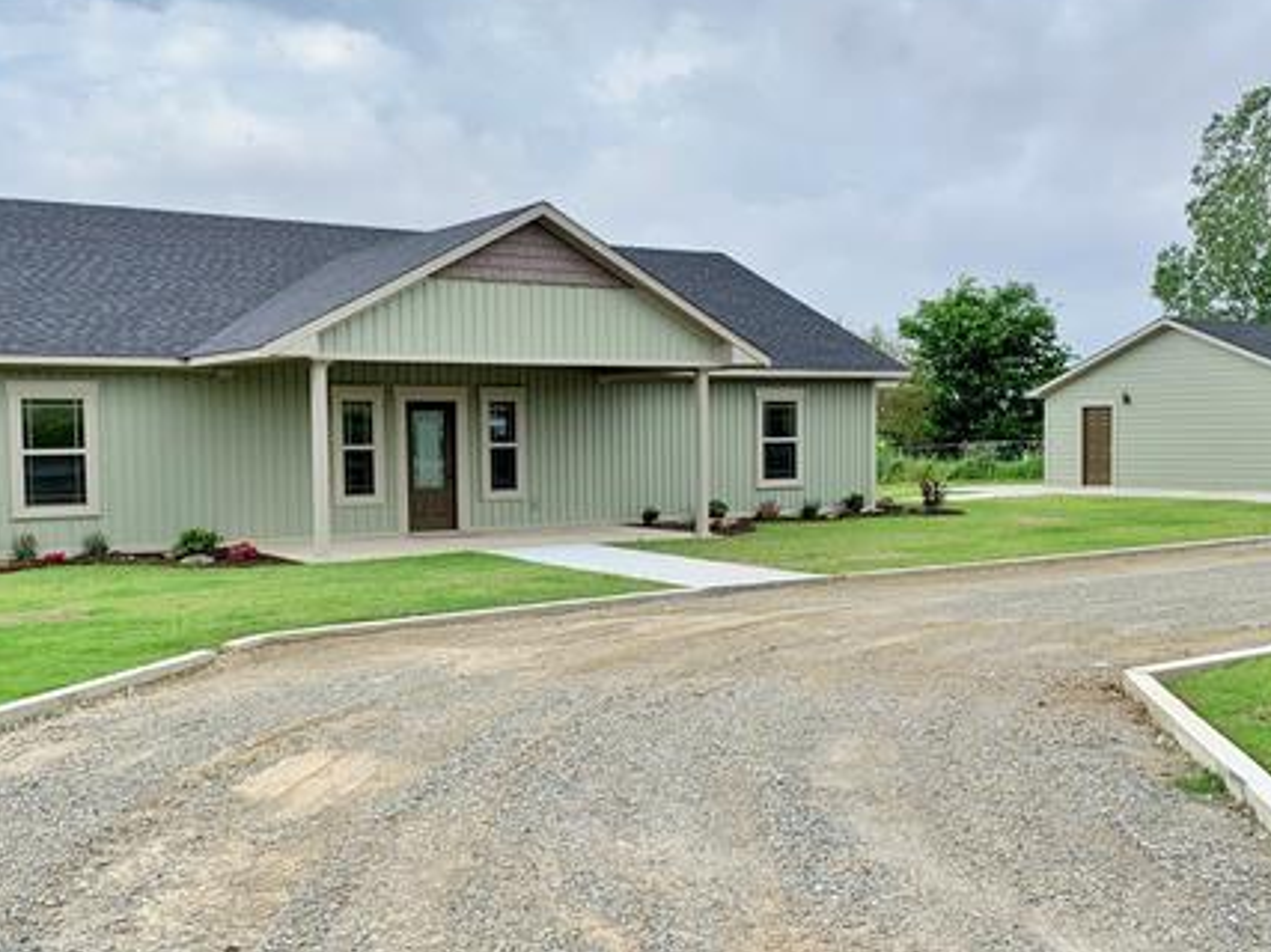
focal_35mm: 39
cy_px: 527
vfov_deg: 36.8
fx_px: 1432
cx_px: 589
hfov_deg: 47.8
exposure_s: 1/796
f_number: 1.8
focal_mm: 4.25
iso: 25
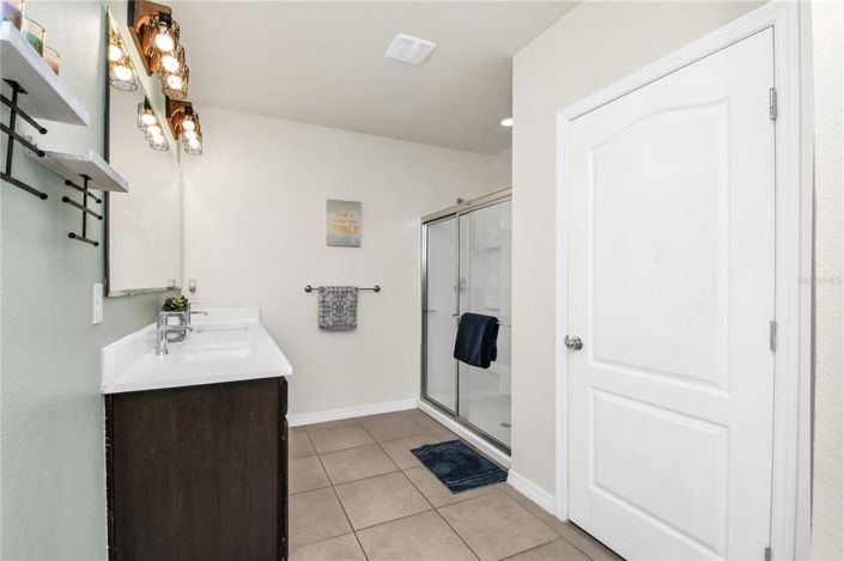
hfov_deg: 100.4
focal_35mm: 15
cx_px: 422
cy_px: 280
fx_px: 351
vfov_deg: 77.2
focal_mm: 10
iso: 100
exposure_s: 1/15
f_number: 7.1
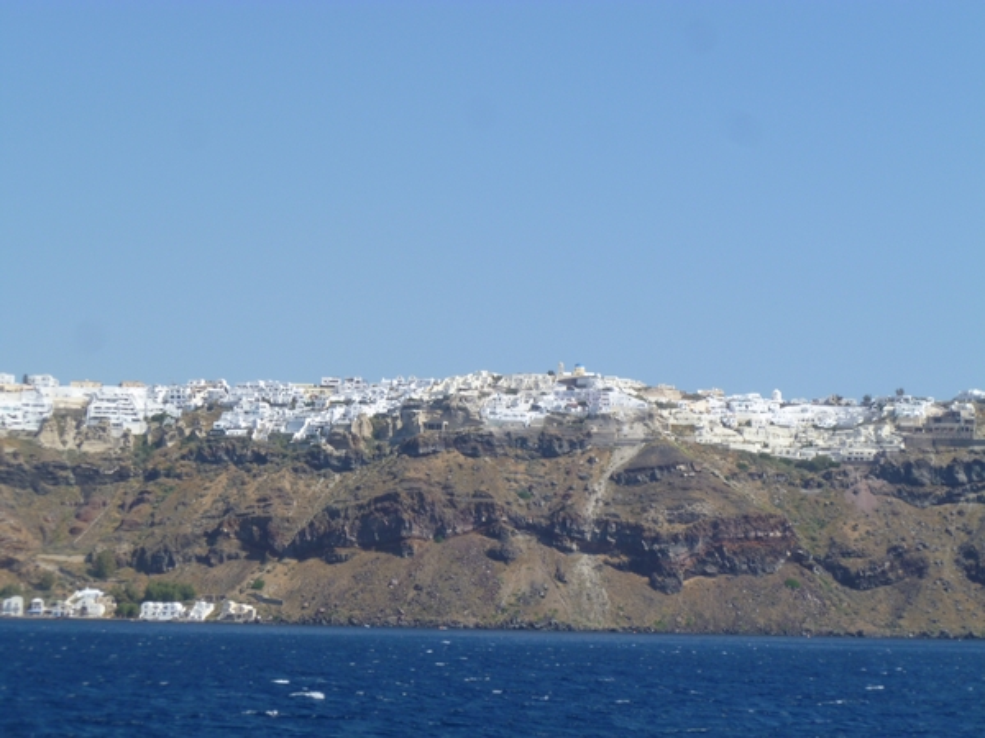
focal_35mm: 103
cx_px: 492
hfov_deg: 19.1
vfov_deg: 14.4
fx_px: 2931
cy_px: 369
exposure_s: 1/500
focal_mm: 18.3
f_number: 4.8
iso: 80
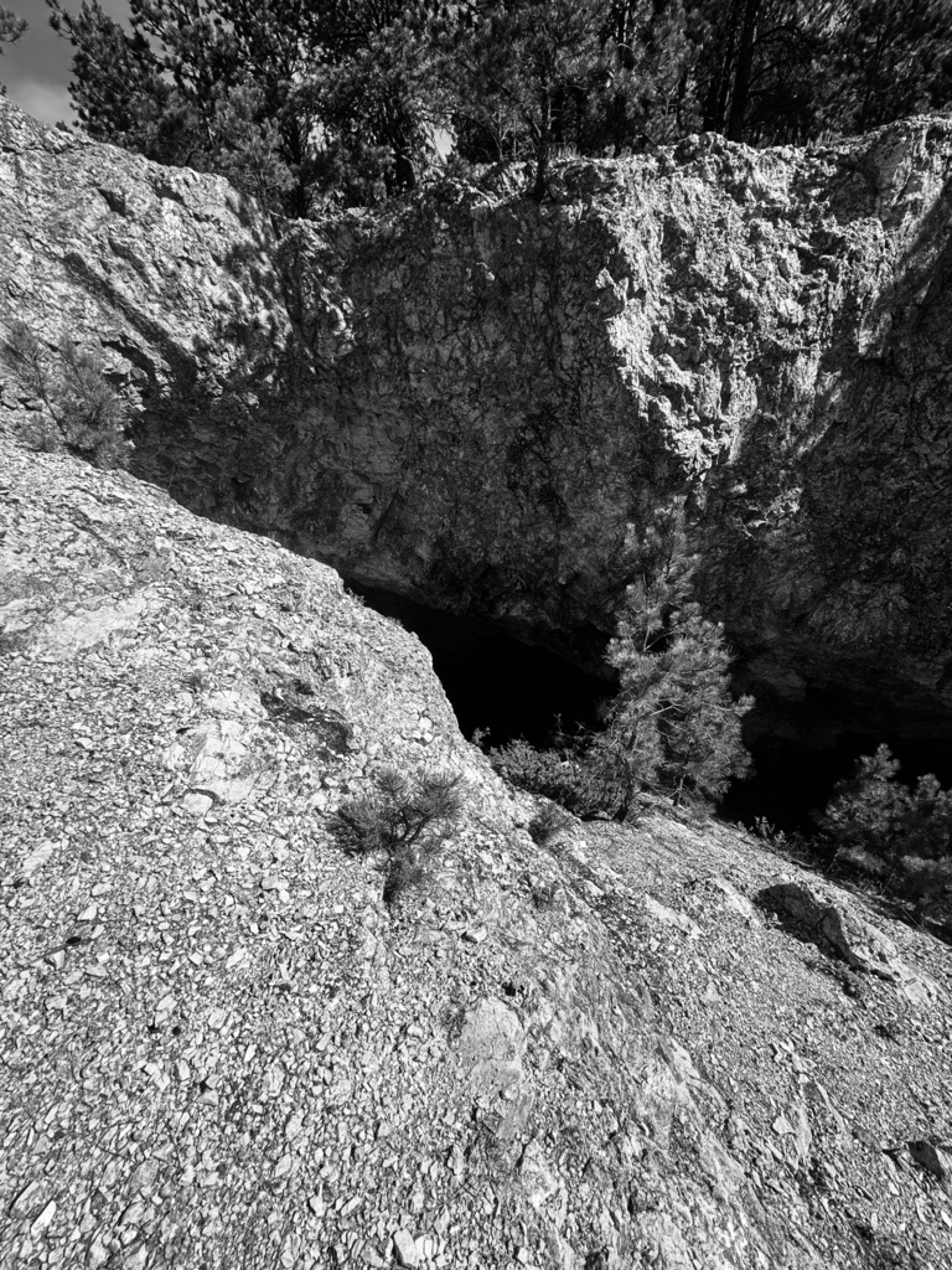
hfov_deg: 85.7
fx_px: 513
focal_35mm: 14
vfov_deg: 102.1
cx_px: 476
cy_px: 635
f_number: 2.2
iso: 50
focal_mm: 2.22
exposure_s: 1/1637
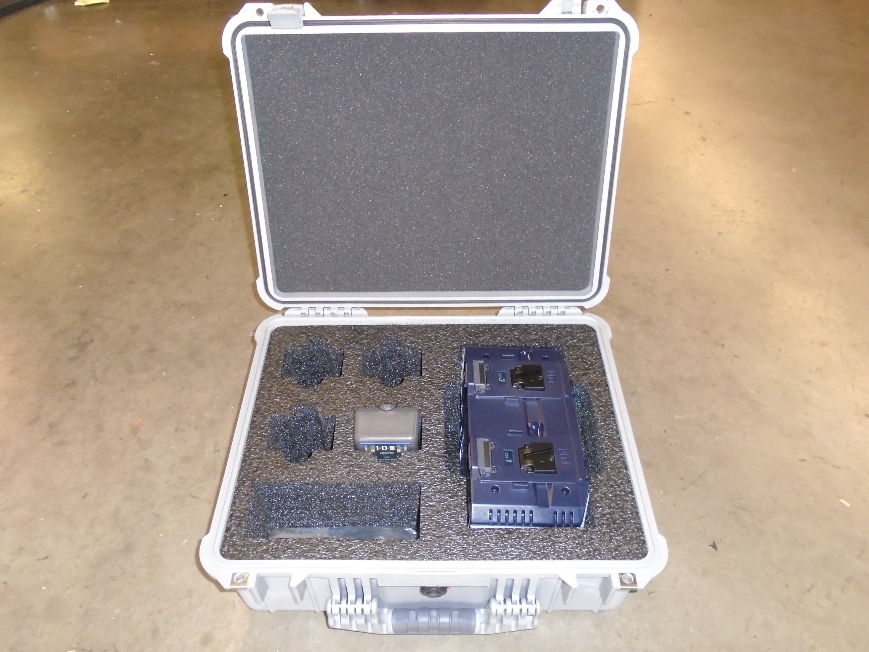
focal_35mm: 26
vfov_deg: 53.1
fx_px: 653
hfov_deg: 67.3
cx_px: 434
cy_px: 326
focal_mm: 4.6
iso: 400
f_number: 3.2
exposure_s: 1/30
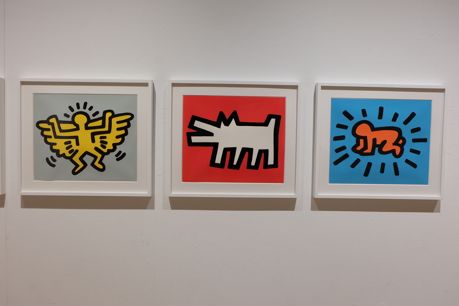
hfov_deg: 63.7
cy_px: 153
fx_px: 370
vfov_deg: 45.0
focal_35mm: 29
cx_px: 230
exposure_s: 1/30
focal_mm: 19.2
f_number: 3.8
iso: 1000
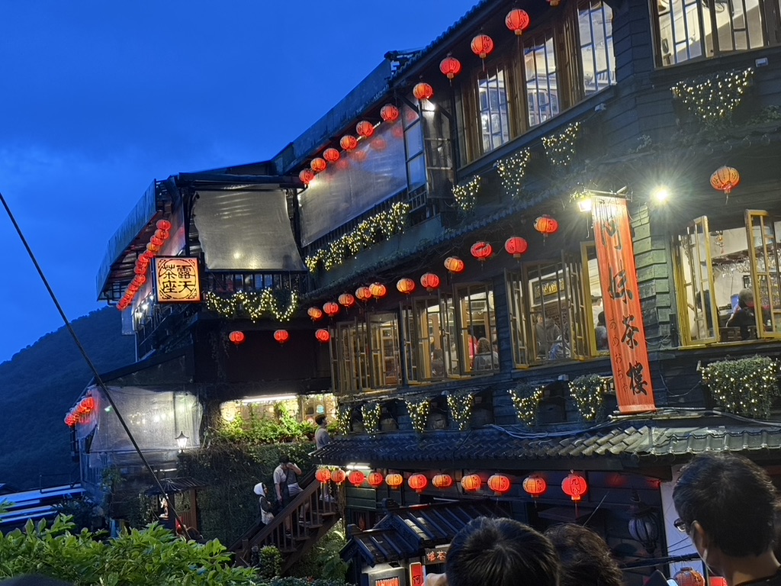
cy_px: 293
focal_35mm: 48
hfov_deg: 39.7
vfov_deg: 30.3
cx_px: 390
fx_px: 1083
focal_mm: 6.76
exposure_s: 1/40
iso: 400
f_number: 1.78
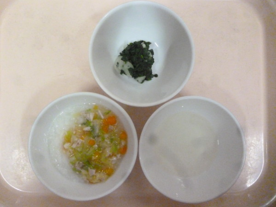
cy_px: 104
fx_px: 223
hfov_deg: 63.4
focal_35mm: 28
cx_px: 138
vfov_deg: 49.7
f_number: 3.1
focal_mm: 5
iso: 1600
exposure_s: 1/160
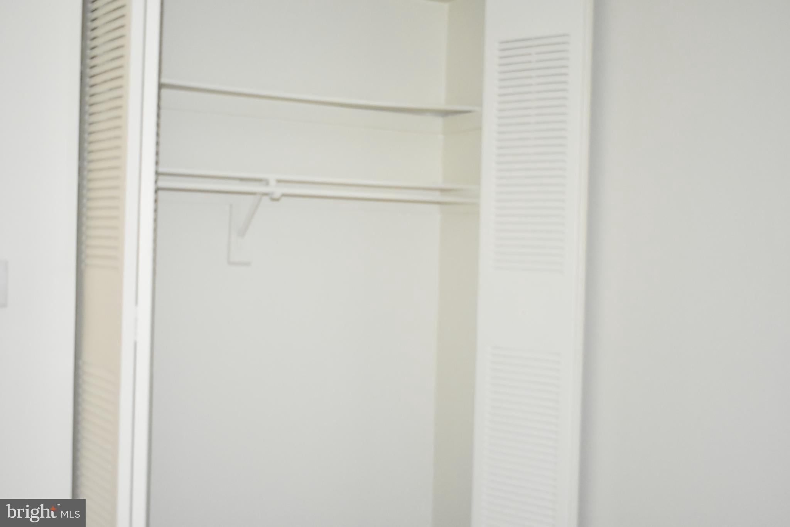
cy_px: 264
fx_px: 987
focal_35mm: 45
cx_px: 395
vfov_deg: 29.9
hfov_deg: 43.6
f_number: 4.2
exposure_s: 1/60
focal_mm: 30
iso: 5000
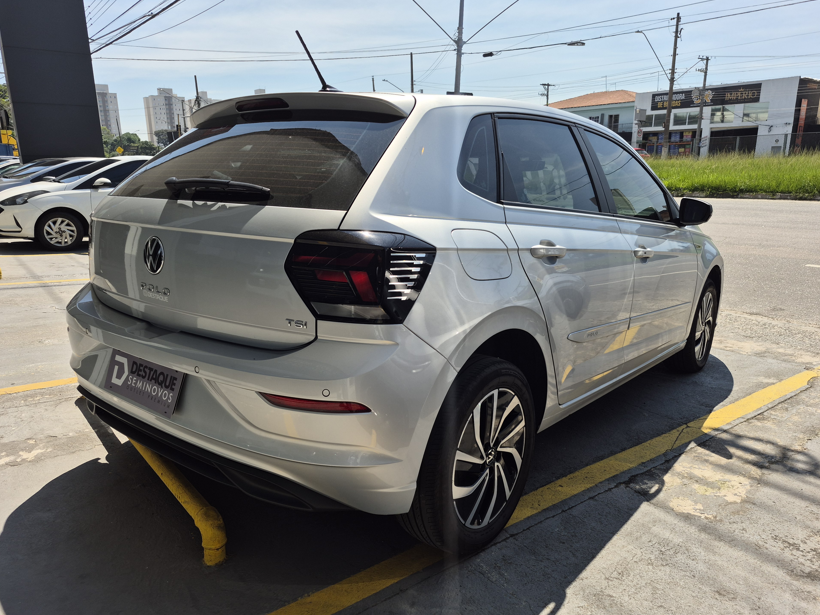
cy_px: 314
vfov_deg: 56.8
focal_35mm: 24
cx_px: 422
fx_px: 569
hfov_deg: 71.6
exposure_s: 1/2048
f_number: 1.8
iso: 25
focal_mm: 5.4
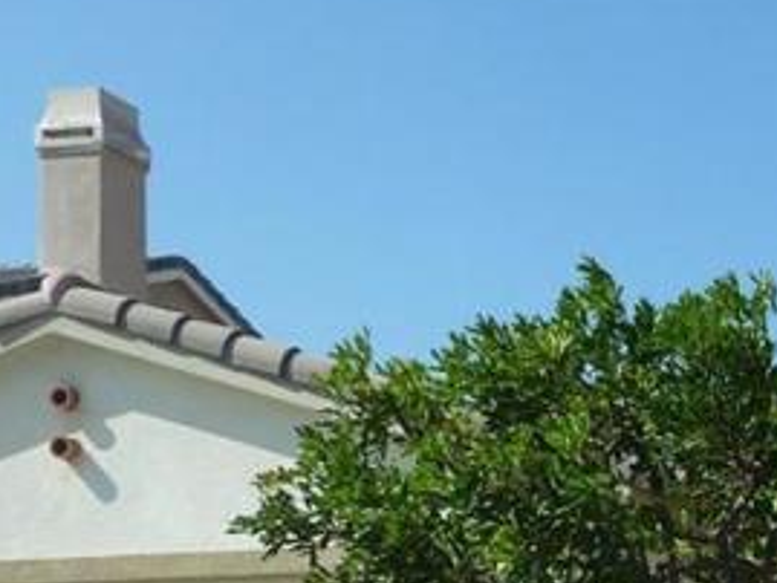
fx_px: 2133
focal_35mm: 95
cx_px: 1144
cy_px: 740
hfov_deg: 18.4
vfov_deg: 14.9
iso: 80
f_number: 4.5
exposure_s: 1/500
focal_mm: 4.1
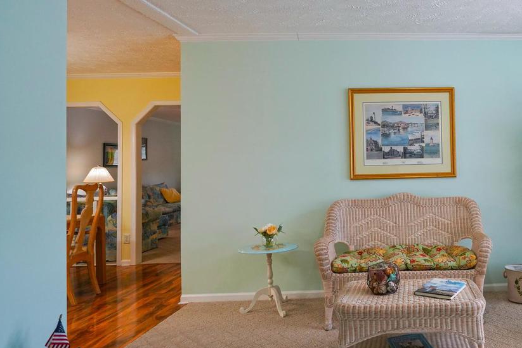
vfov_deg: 46.3
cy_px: 152
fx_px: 406
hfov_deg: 60.0
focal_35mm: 28
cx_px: 421
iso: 1000
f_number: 4
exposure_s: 1/160
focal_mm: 16
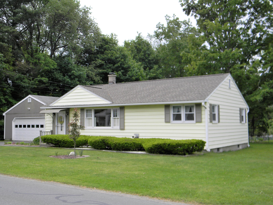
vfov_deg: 35.1
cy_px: 102
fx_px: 323
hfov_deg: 45.8
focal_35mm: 41
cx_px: 136
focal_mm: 7.3
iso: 80
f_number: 3.8
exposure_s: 1/430
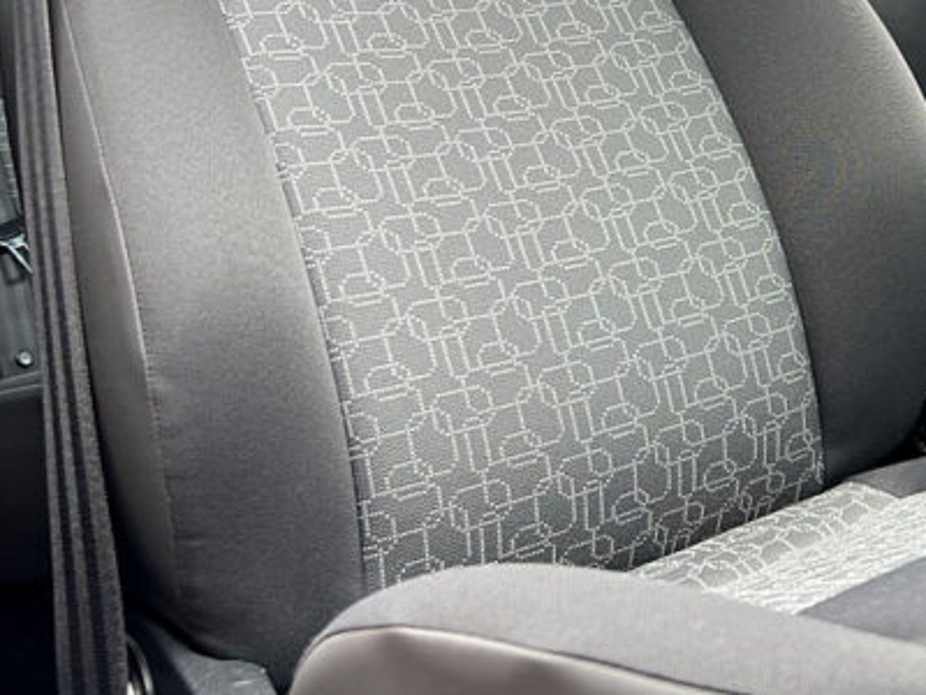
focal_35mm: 52
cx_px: 850
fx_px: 1391
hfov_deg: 34.6
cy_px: 116
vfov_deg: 27.3
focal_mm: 5.7
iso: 32
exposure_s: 1/137
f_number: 1.5
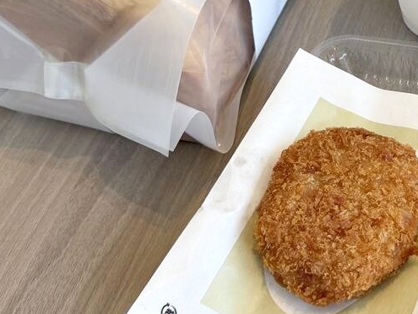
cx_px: 456
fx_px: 749
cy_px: 87
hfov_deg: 28.4
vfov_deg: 23.5
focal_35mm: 62
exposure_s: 1/180
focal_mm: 6.8
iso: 64
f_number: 1.8
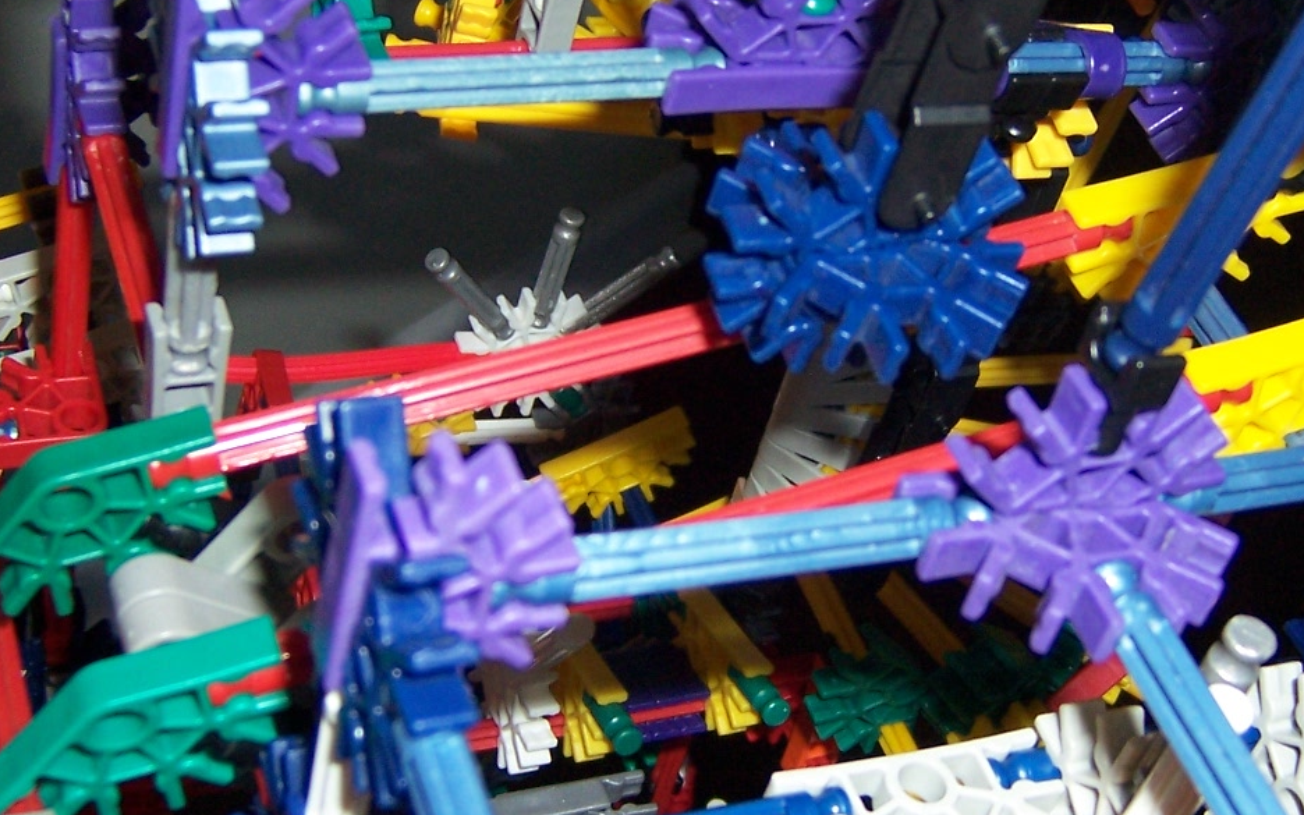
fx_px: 2061
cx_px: 672
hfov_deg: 35.1
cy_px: 411
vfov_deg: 22.4
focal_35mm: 58
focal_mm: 5.5
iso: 140
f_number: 2.8
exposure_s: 1/60
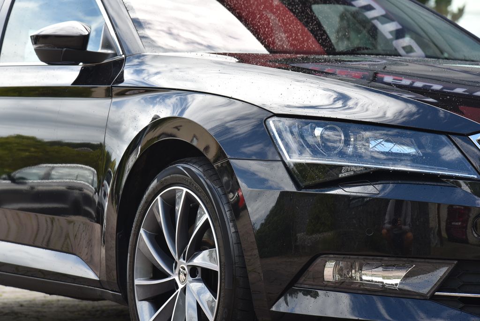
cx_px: 240
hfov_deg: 17.1
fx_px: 1601
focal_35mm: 120
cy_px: 160
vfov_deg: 11.4
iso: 500
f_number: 8
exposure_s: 1/200
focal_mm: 120
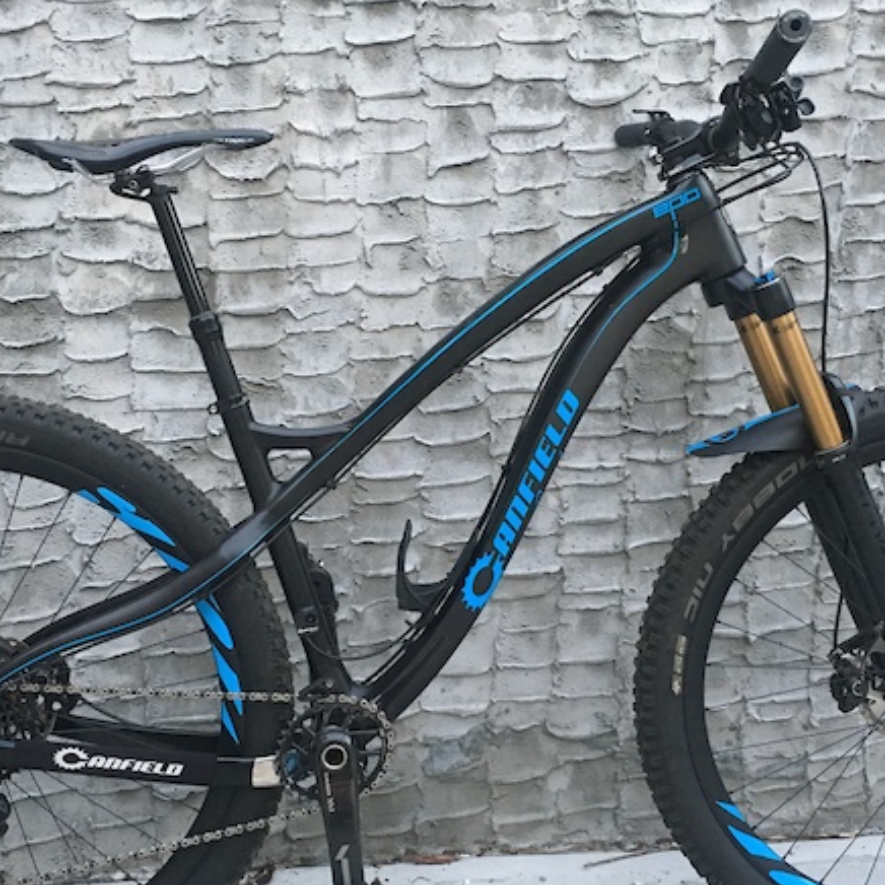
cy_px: 538
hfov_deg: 36.1
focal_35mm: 47
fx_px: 1359
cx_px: 436
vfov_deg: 35.9
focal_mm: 4.15
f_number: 2.2
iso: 160
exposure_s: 1/30
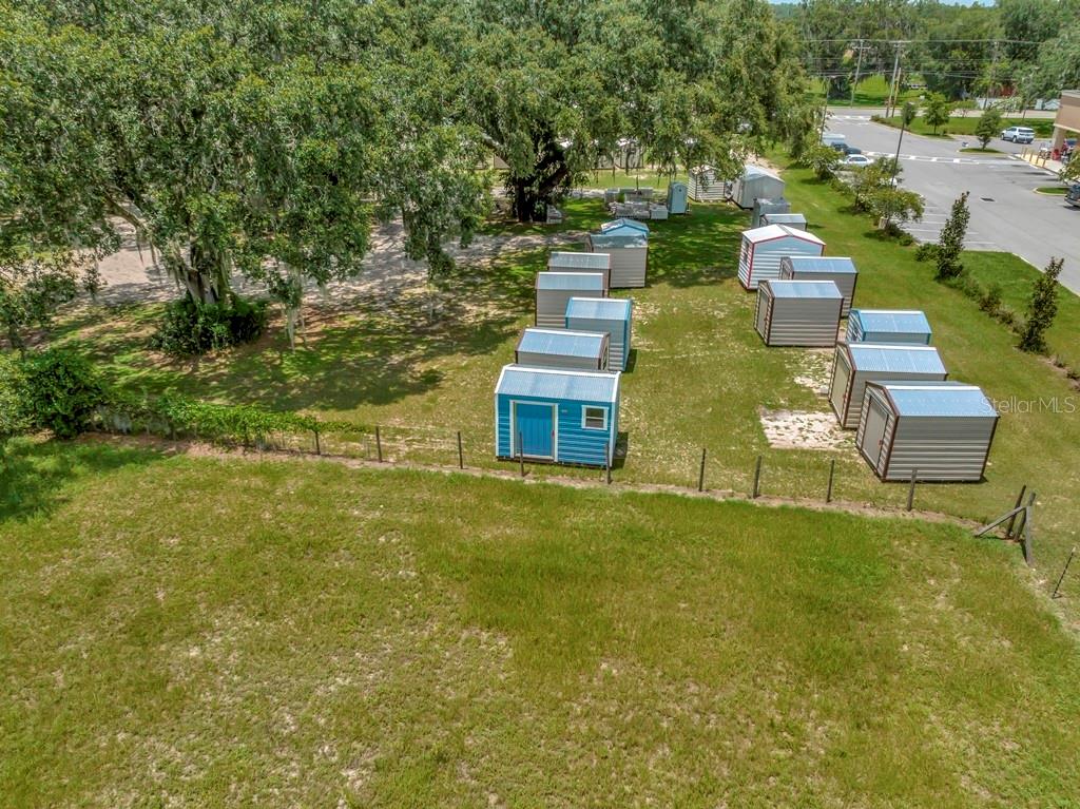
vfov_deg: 56.8
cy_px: 404
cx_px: 540
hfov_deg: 71.6
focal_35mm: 24
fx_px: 748
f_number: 5
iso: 100
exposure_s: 1/1600
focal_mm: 12.29
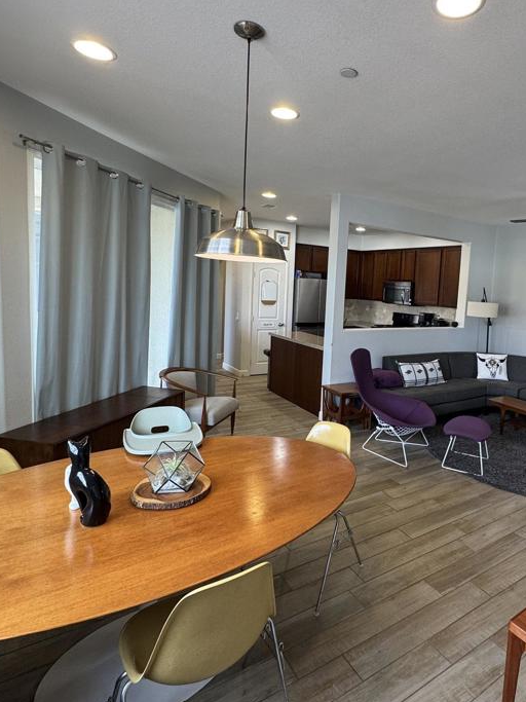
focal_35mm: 21
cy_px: 327
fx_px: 426
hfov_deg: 61.9
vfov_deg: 78.9
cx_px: 349
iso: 160
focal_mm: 2.22
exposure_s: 1/120
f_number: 2.2
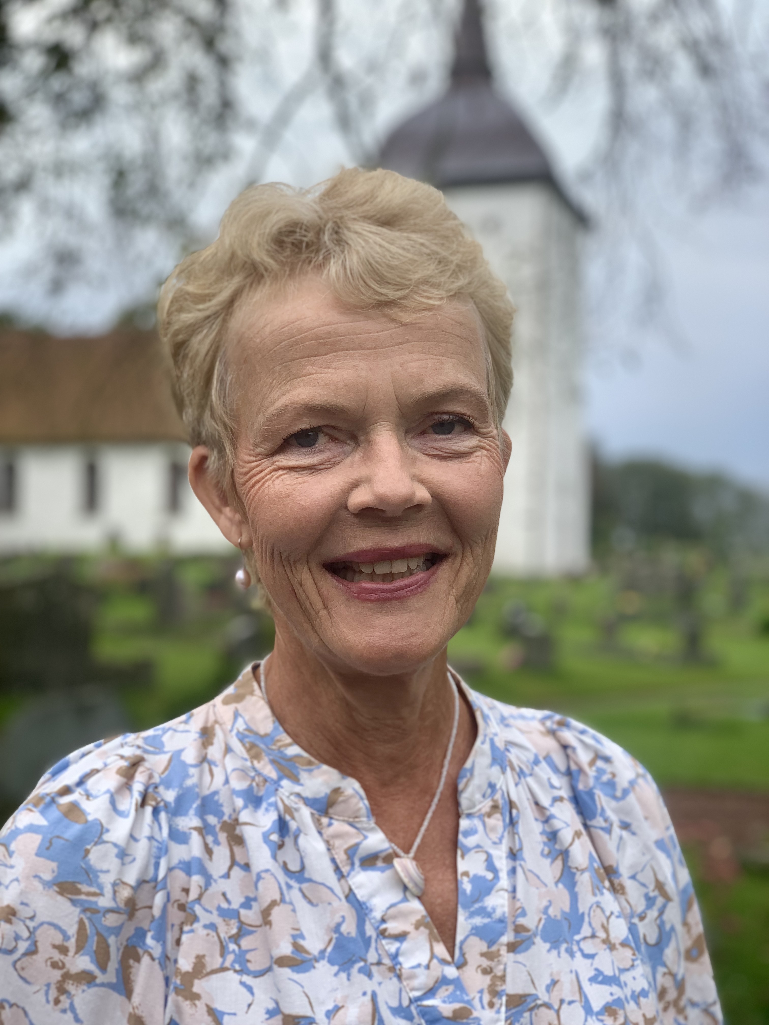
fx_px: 1540
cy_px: 512
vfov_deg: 36.8
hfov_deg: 28.0
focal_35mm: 52
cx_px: 384
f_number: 2.4
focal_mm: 6
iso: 16
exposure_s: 1/148
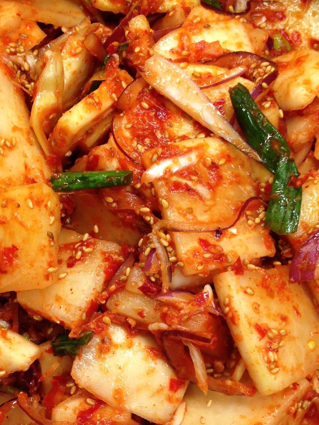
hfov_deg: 24.0
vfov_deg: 31.6
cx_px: 153
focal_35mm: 61
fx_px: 750
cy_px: 241
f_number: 2.4
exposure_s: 1/30
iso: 64
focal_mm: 4.12
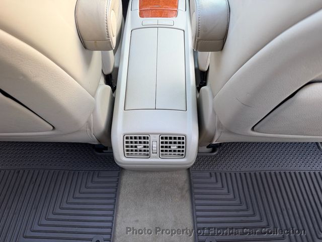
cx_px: 161
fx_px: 223
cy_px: 121
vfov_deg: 56.8
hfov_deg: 71.6
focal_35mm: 24
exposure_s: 1/121
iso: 100
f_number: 1.78
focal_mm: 6.76
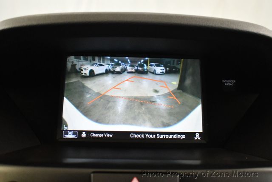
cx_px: 136
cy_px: 91
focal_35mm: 40
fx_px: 302
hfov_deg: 48.4
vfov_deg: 33.5
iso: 2800
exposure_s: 1/125
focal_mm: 20
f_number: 3.5
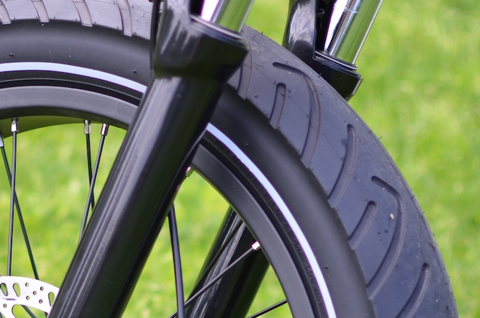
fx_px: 2055
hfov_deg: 13.3
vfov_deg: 8.7
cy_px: 402
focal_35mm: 154
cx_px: 140
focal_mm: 35
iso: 100
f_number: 1.8
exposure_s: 1/500
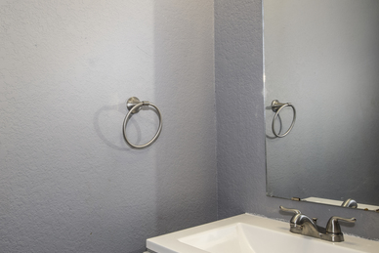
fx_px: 348
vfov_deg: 40.0
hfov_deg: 55.9
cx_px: 125
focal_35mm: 33
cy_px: 133
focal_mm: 20
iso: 320
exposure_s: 1/60
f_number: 8
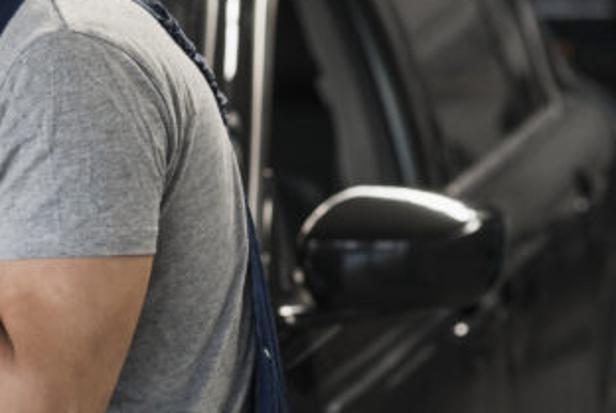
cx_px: 12
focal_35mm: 209
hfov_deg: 9.8
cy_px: 161
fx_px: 3581
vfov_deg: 6.6
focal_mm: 85
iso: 320
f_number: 3.5
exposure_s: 1/125
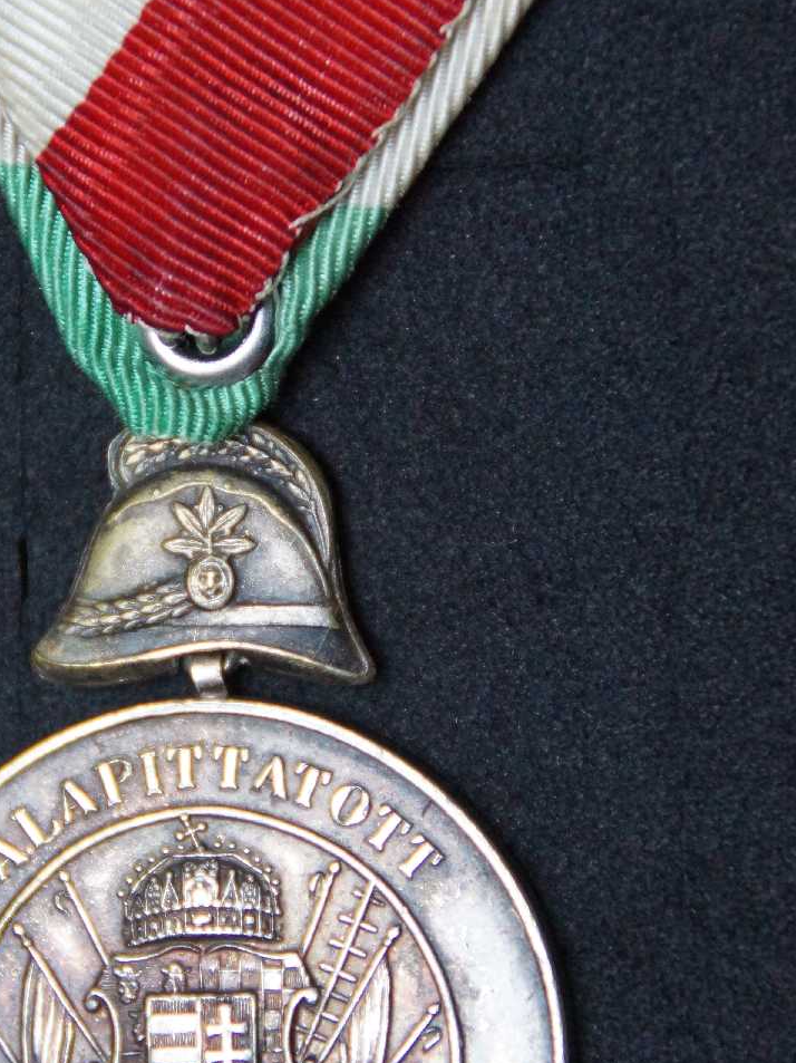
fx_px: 10033
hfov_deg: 4.5
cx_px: 235
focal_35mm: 327
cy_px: 529
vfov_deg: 6.1
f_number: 5.6
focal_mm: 120
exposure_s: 1/100
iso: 1600
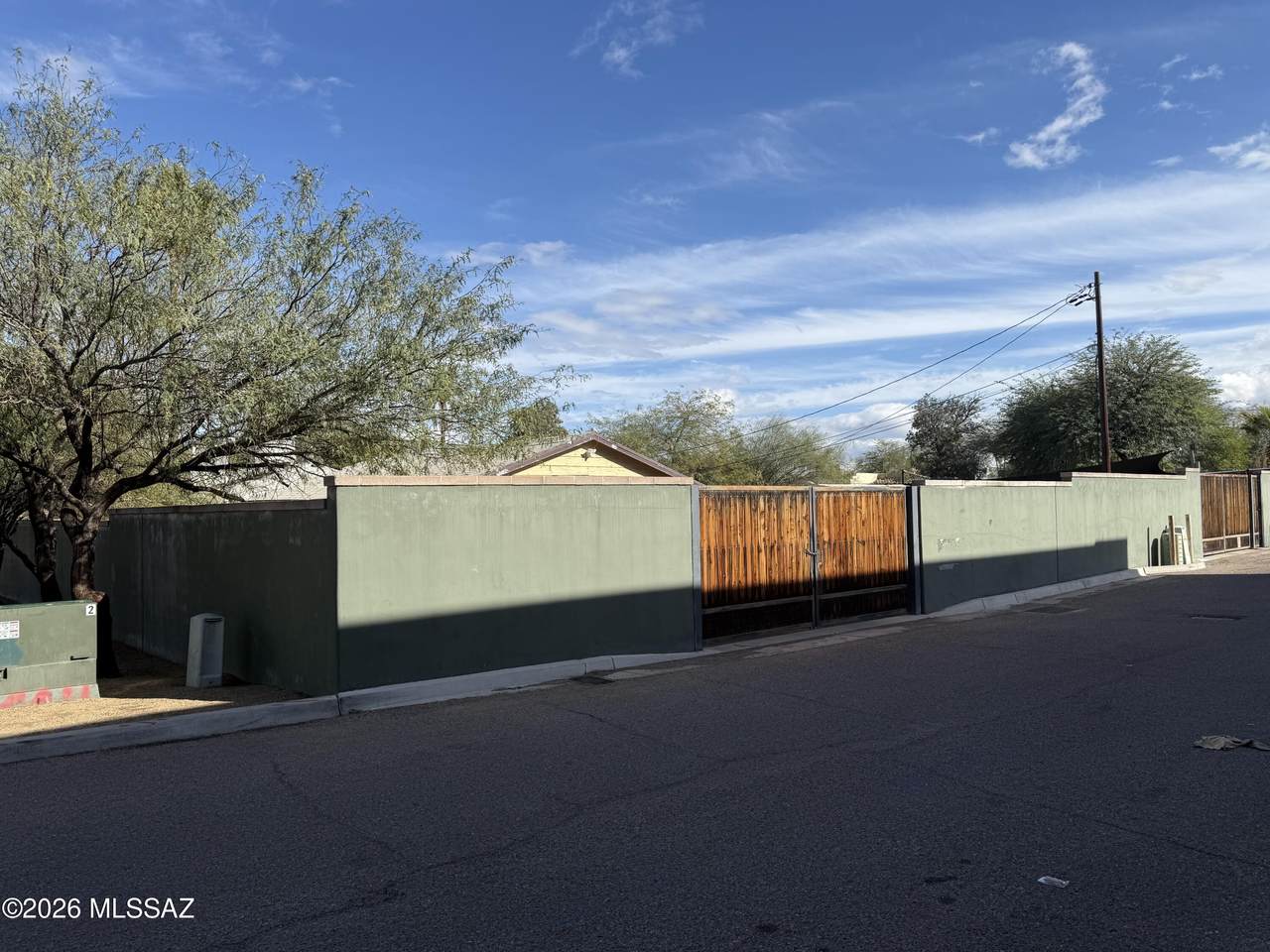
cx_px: 635
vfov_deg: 56.8
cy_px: 476
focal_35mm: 24
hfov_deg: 71.6
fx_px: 881
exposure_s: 1/4673
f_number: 1.78
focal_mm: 6.76
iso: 80
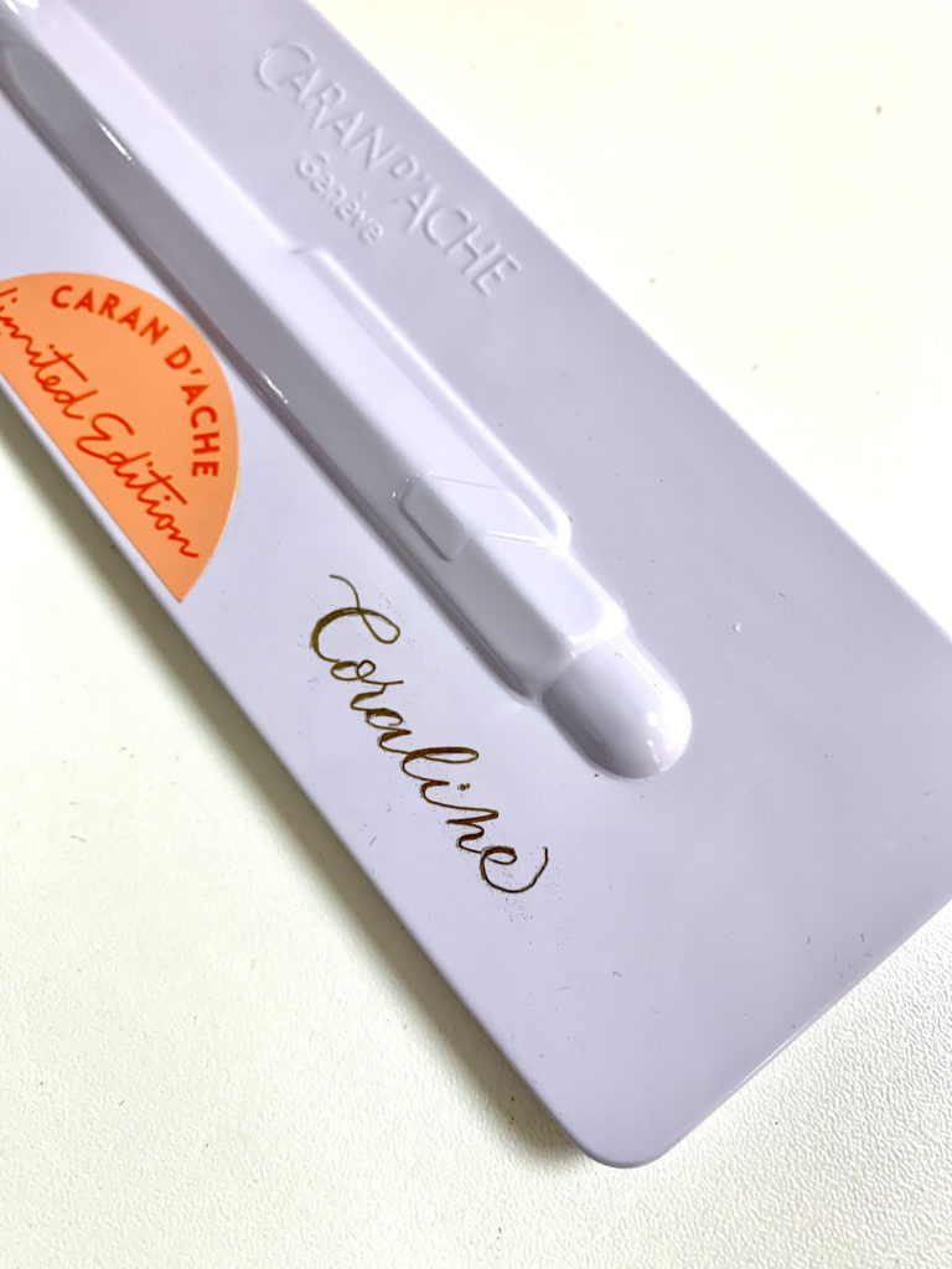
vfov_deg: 67.3
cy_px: 634
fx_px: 953
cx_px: 476
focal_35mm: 26
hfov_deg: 53.1
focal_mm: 4.25
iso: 80
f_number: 1.8
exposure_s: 1/100
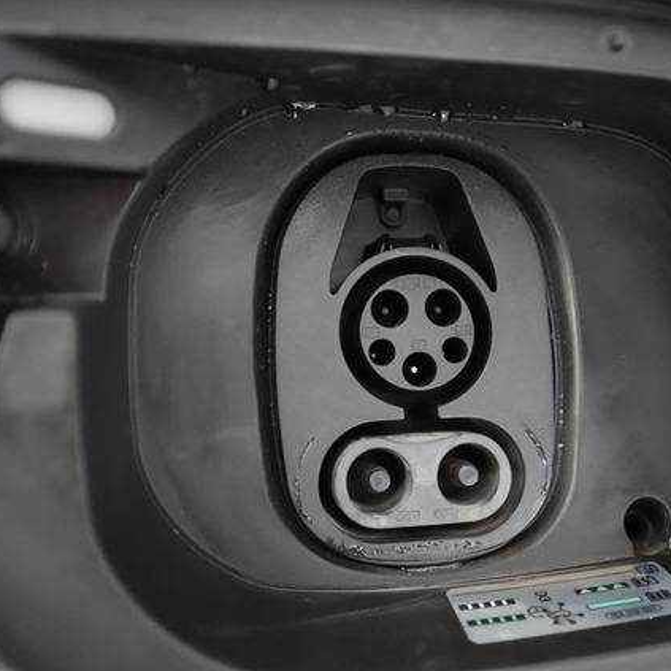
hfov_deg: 45.6
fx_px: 790
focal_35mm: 36
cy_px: 336
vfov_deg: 46.0
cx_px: 422
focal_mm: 28
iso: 20000
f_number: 2.8
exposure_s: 1/160
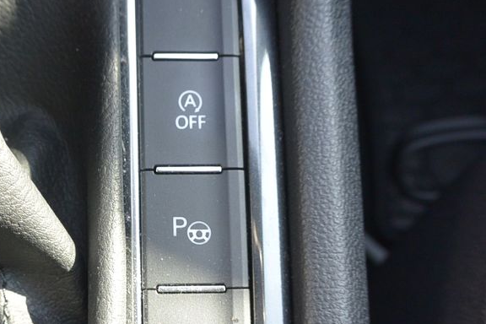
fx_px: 648
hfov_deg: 40.2
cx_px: 136
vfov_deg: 27.9
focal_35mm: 48
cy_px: 218
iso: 220
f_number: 3.5
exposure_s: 1/125
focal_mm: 10
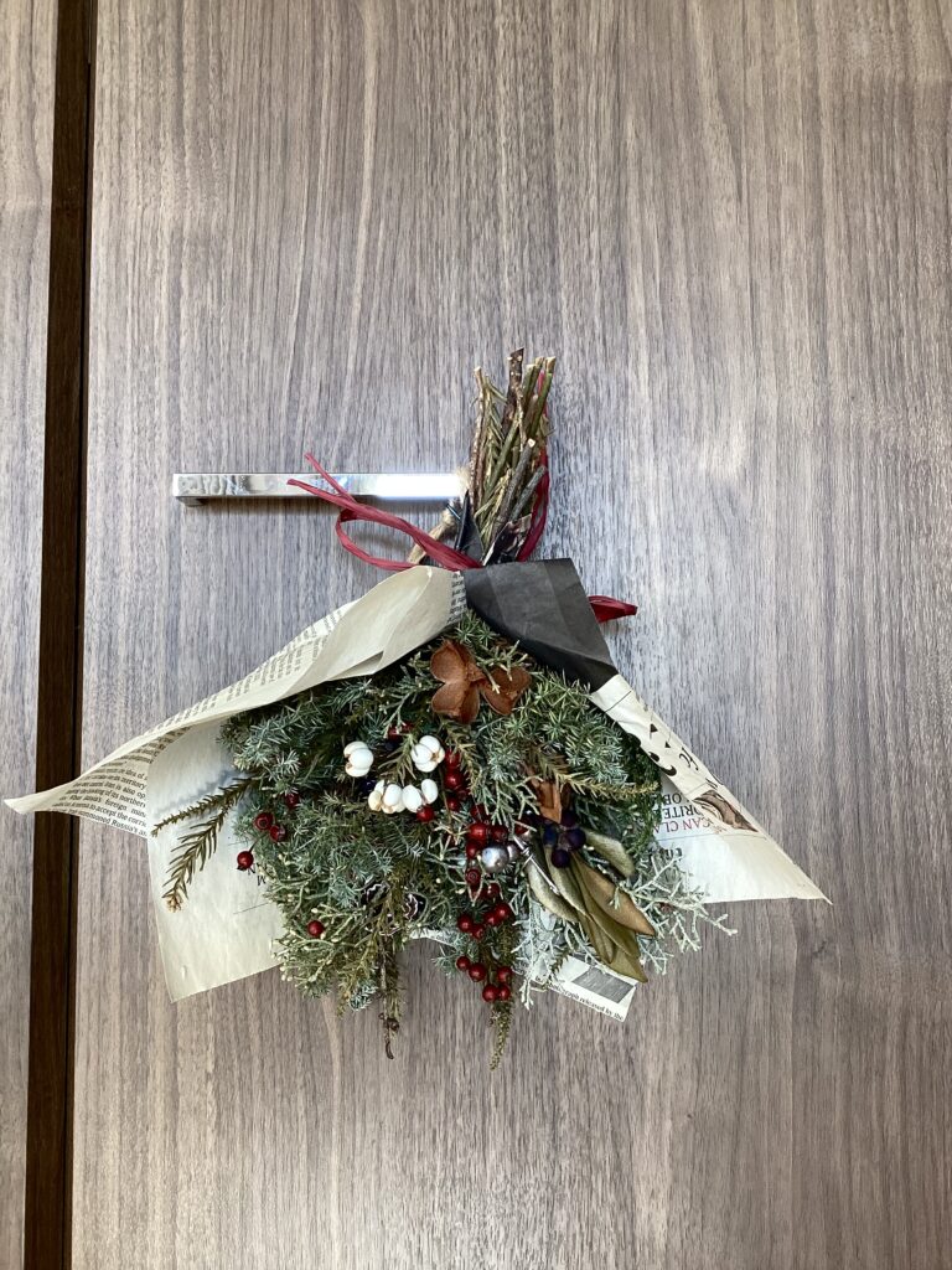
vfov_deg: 58.4
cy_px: 635
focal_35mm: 31
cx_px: 476
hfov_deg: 45.4
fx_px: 1137
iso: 64
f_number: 2.4
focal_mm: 3.3
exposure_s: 1/60
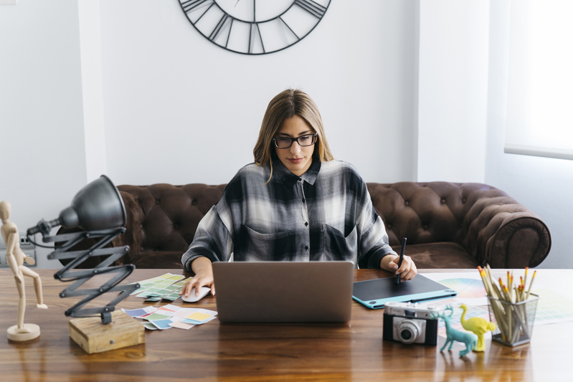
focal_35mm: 51
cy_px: 191
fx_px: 812
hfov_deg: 38.9
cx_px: 286
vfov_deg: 26.5
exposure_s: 1/40
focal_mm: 51
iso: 400
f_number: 2.8
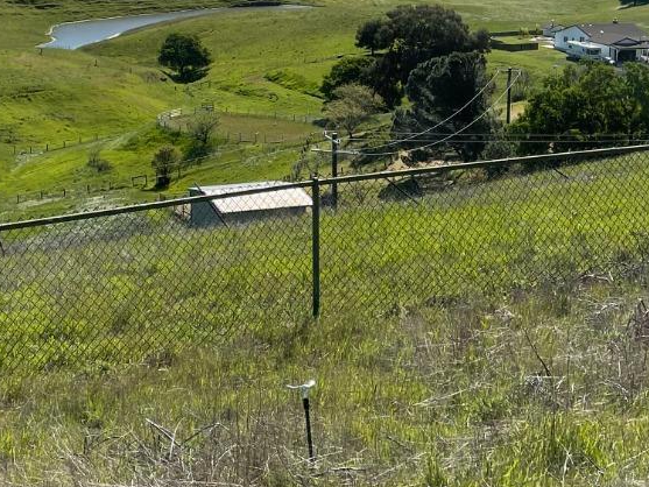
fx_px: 1313
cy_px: -4
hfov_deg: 27.7
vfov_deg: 20.3
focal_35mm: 70
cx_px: 247
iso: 32
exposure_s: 1/5814
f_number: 1.6
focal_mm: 4.2
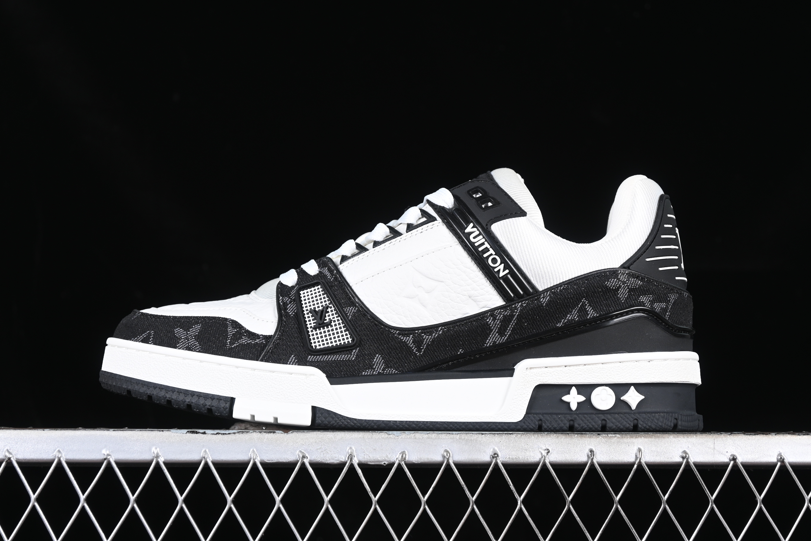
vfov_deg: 18.0
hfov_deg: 26.6
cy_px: 268
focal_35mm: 76
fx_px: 1712
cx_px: 403
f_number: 6.3
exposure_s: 1/60
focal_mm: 50
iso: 160
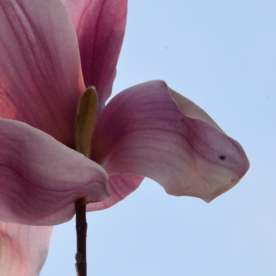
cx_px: 39
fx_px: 2129
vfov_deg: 7.4
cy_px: 114
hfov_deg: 7.4
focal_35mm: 236
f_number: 32
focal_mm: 75
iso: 1800
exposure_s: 1/250
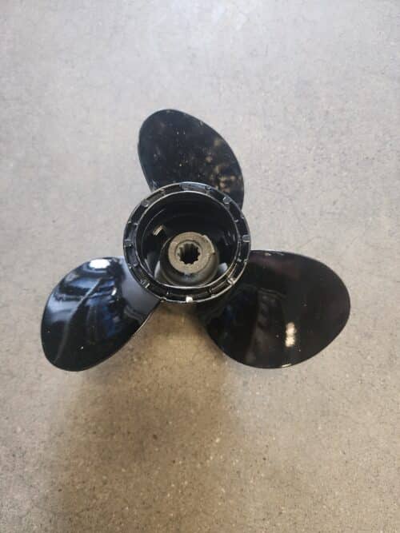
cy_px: 266
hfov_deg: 58.9
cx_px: 200
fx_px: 354
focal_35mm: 23
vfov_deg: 73.9
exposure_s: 1/120
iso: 400
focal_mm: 6.4
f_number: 1.8
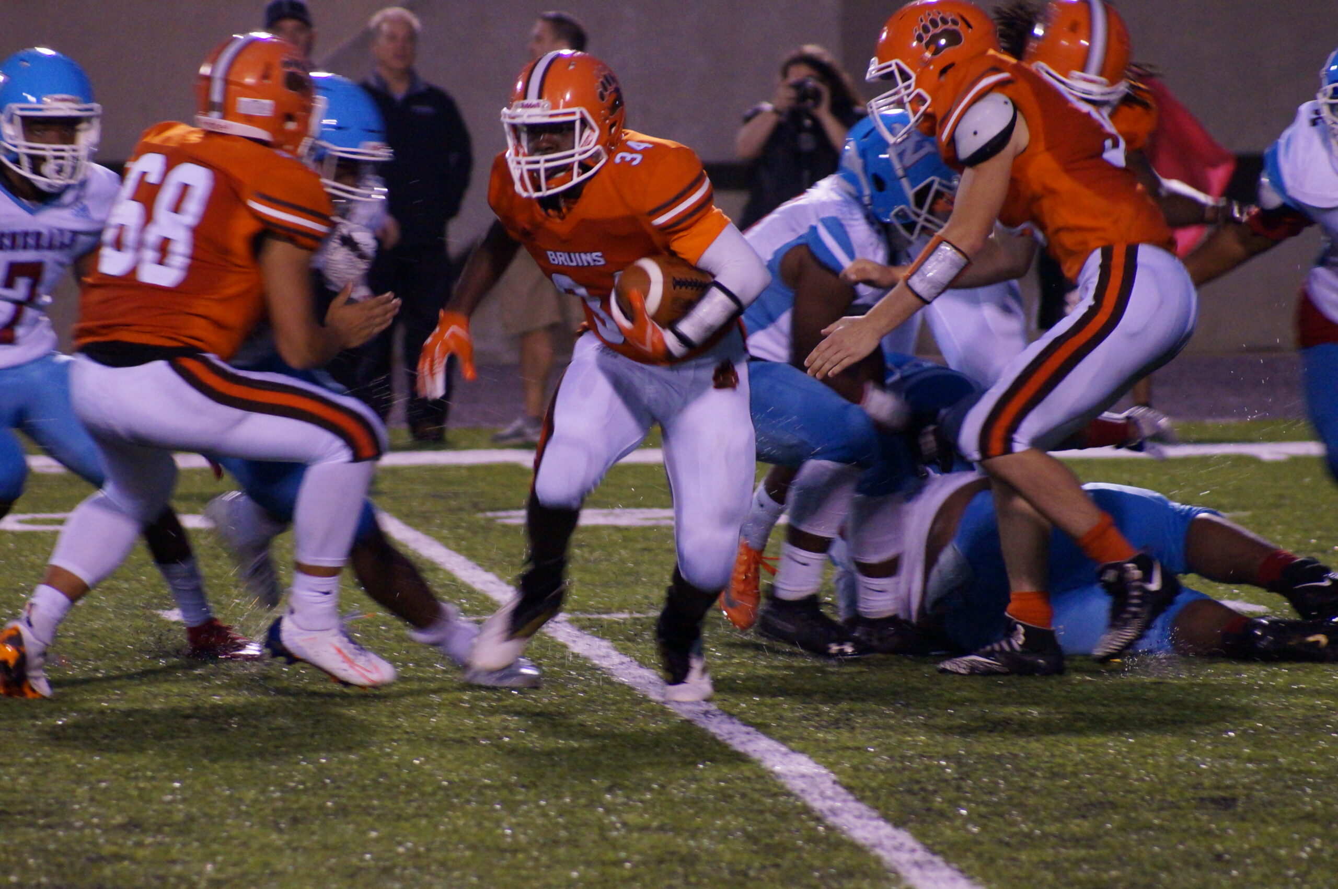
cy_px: 444
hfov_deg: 6.0
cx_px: 669
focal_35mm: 345
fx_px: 12808
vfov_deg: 4.0
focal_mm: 230
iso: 3200
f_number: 5.6
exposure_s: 1/100
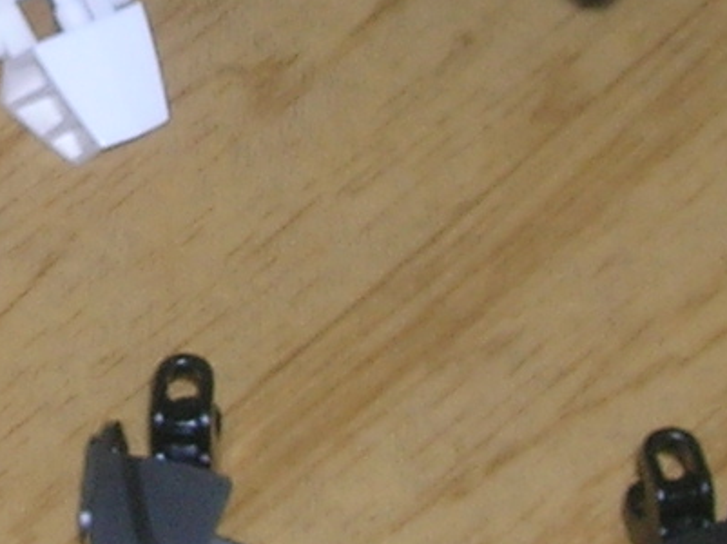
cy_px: -47
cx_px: 24
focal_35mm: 194
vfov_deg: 7.6
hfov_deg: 10.1
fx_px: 4071
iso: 50
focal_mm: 5.7
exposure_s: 1/60.1
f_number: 4.9
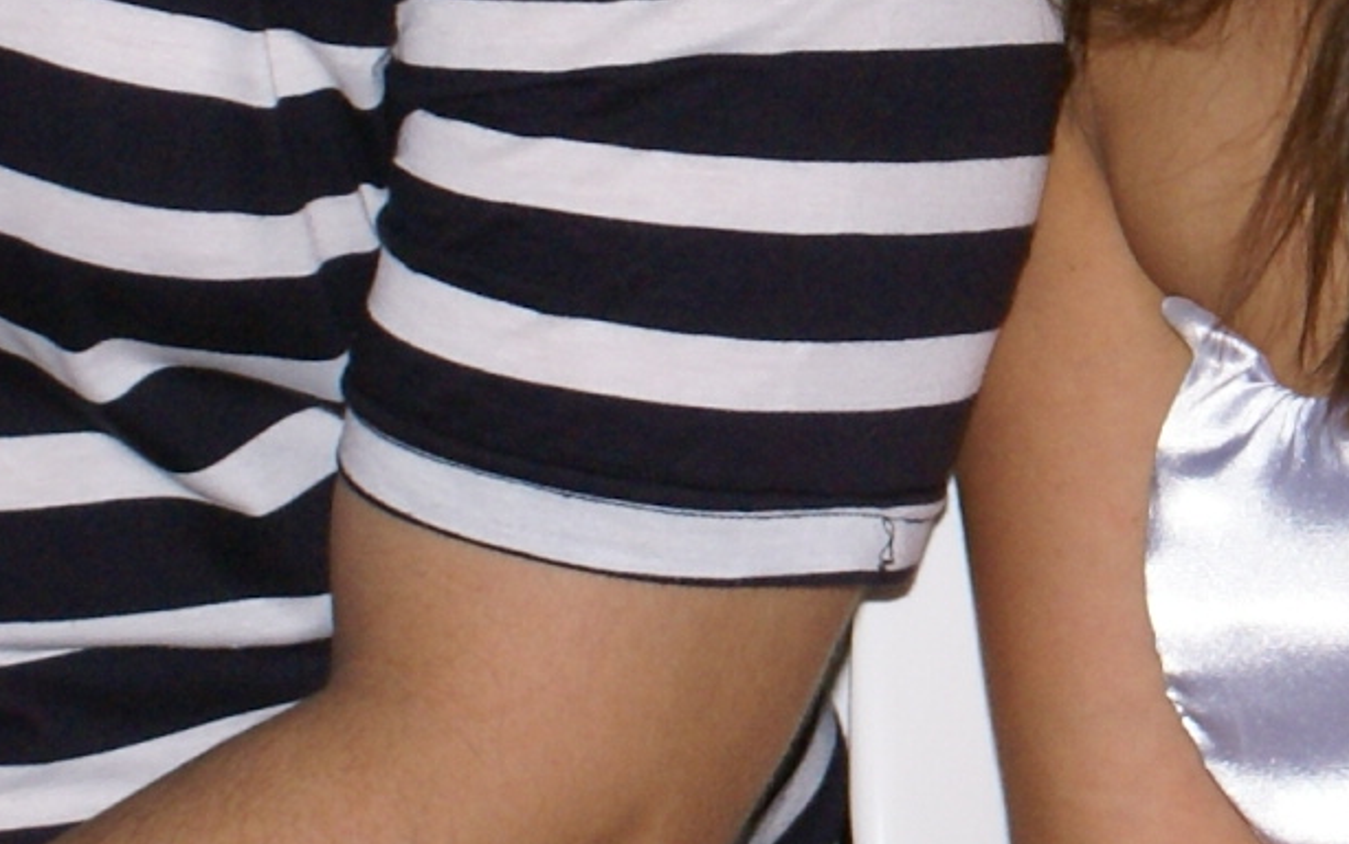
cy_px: -189
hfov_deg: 8.2
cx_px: 1560
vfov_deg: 5.2
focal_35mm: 252
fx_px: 9281
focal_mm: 35
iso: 400
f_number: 5.6
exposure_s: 1/60
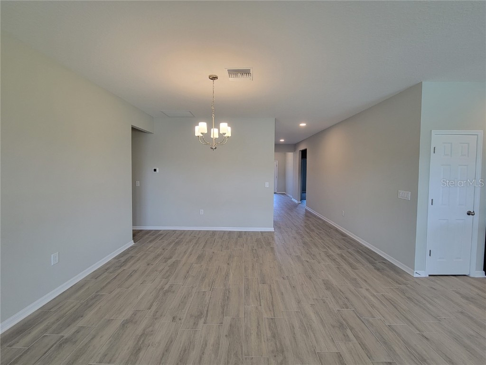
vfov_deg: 89.9
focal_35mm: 13
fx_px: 183
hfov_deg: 106.2
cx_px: 243
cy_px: 182
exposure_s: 1/60
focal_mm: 2.2
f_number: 2.2
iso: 100
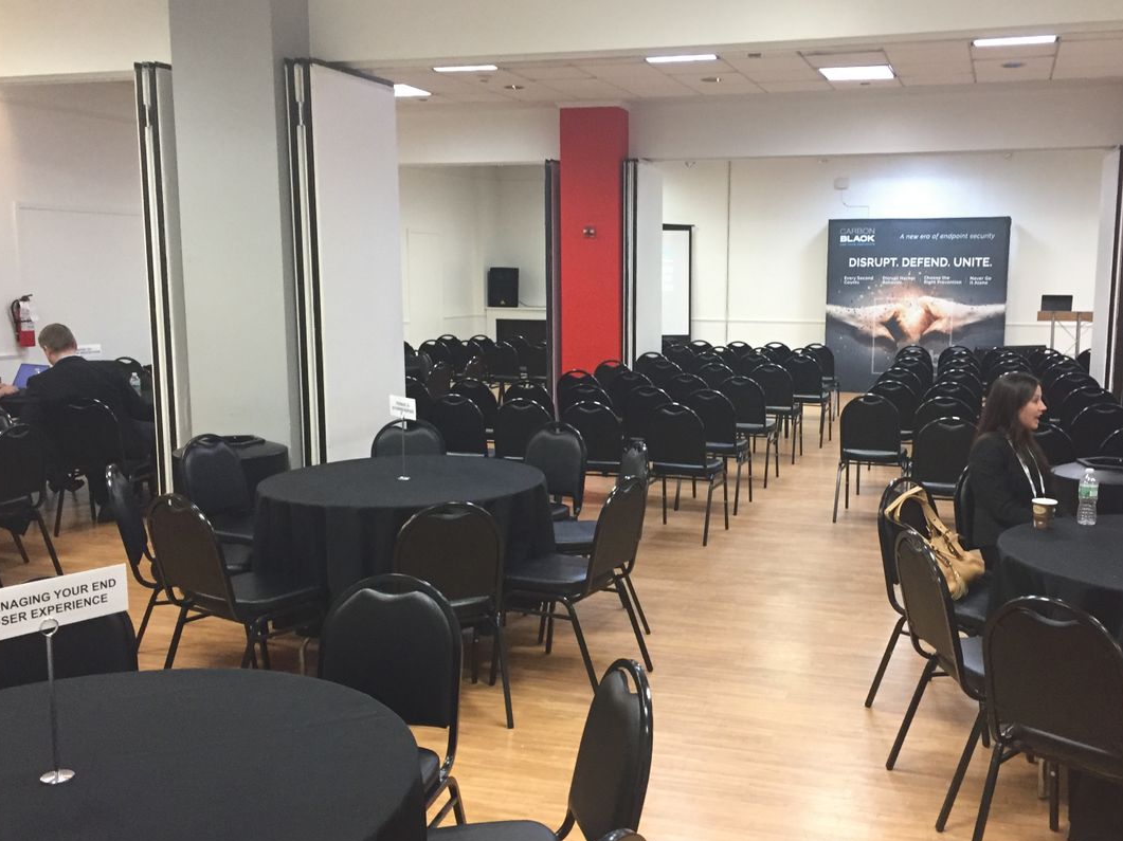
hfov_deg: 52.4
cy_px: 440
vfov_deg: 40.7
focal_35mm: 35
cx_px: 648
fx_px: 1135
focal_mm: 4.15
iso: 160
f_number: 2.2
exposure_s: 1/30
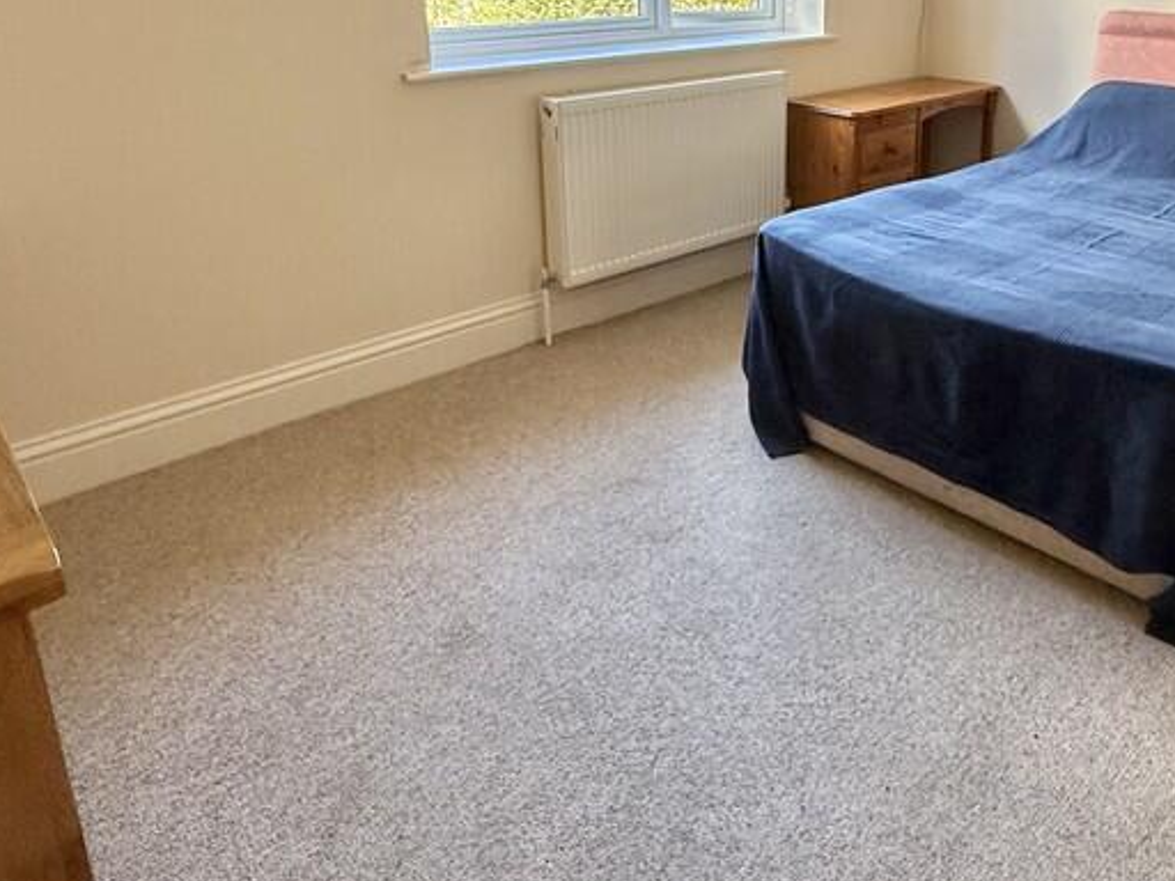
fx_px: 950
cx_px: 796
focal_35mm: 28
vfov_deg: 47.2
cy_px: 181
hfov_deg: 61.7
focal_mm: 2.22
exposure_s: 1/99
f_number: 2.2
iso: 250
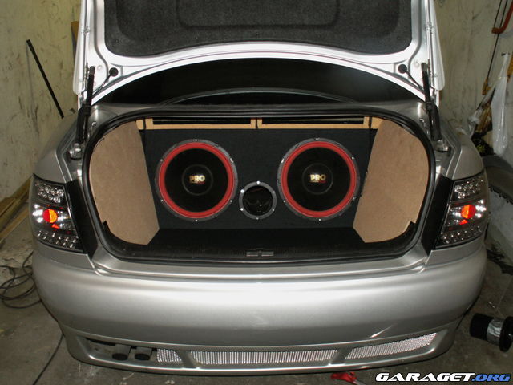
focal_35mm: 35
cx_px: 256
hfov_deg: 52.6
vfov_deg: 40.7
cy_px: 192
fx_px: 519
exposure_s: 1/40
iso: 160
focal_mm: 5.86
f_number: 2.8
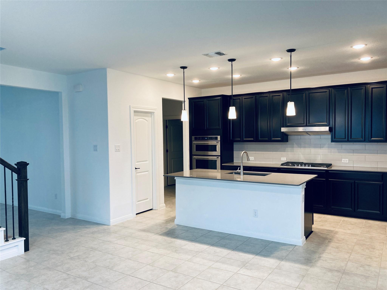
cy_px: 145
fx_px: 313
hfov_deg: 63.4
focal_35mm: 28
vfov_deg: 49.7
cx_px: 194
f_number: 1.8
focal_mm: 3.99
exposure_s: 1/60
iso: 64
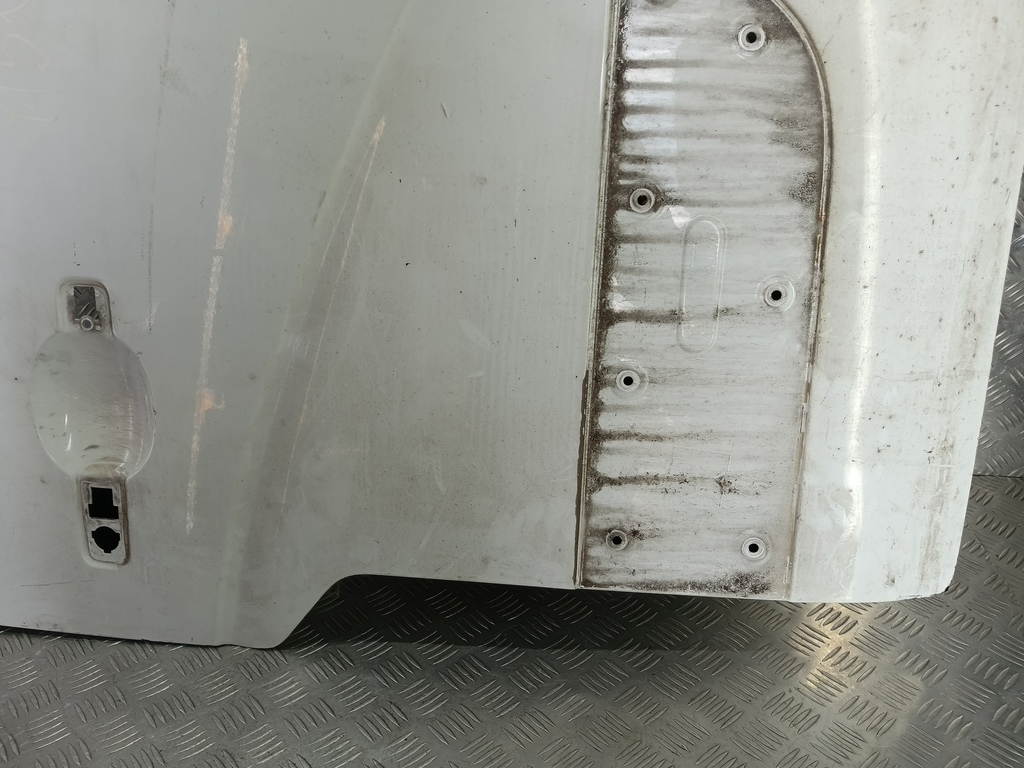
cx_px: 512
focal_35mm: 23
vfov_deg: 58.9
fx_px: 680
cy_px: 384
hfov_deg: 73.9
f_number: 1.6
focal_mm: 4.11
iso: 86
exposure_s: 1/100
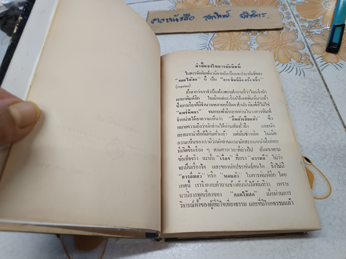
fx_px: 240
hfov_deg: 71.6
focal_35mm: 24
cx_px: 173
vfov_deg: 56.8
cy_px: 130
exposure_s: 1/50
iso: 1038
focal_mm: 5.31
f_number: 1.7
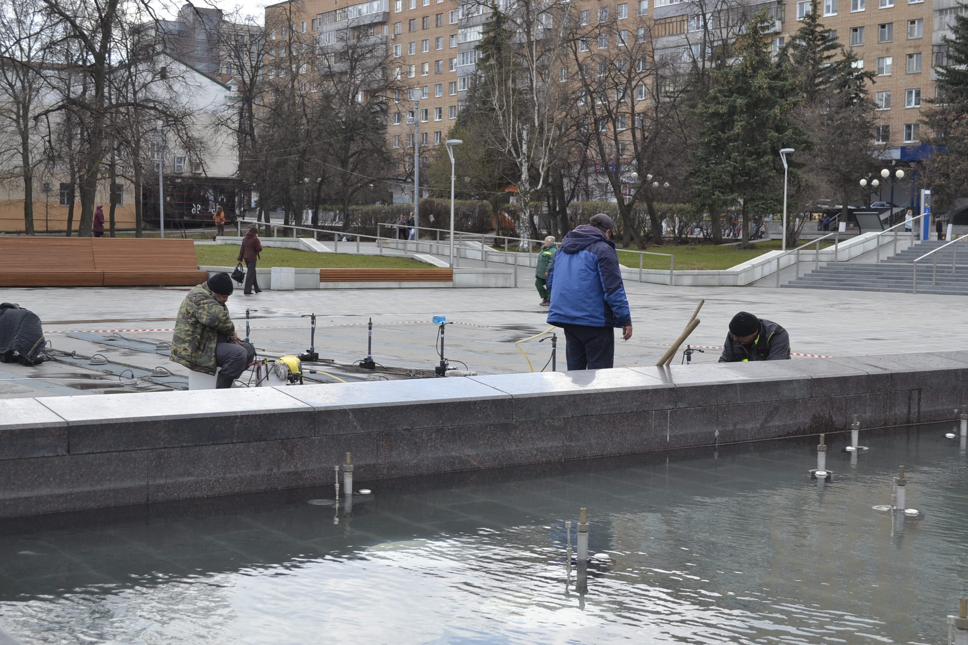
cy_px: 322
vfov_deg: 26.5
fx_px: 1371
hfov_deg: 38.9
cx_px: 484
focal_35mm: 51
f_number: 6.3
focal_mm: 34
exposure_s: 1/160
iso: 100
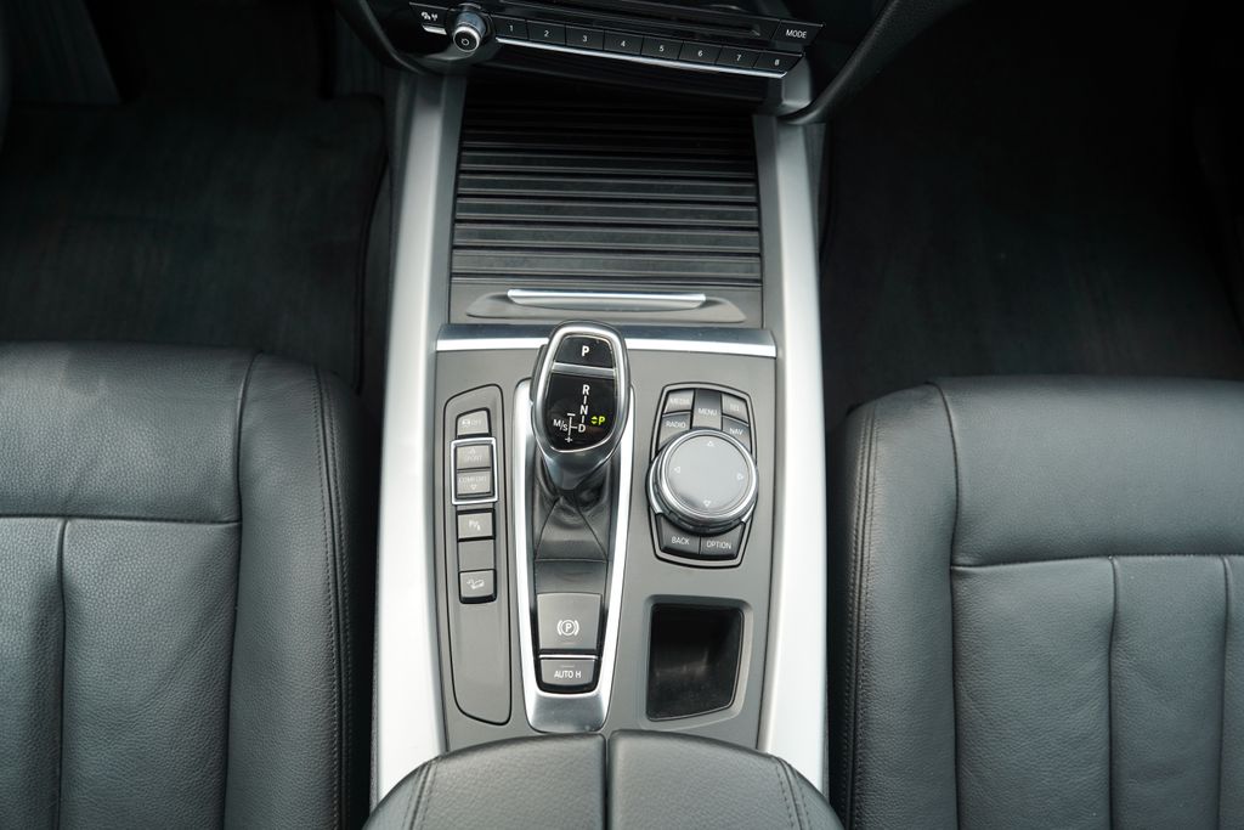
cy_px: 415
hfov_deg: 73.7
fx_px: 829
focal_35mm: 24
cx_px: 622
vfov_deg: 53.1
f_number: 4.5
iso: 100
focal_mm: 24
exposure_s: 1/80
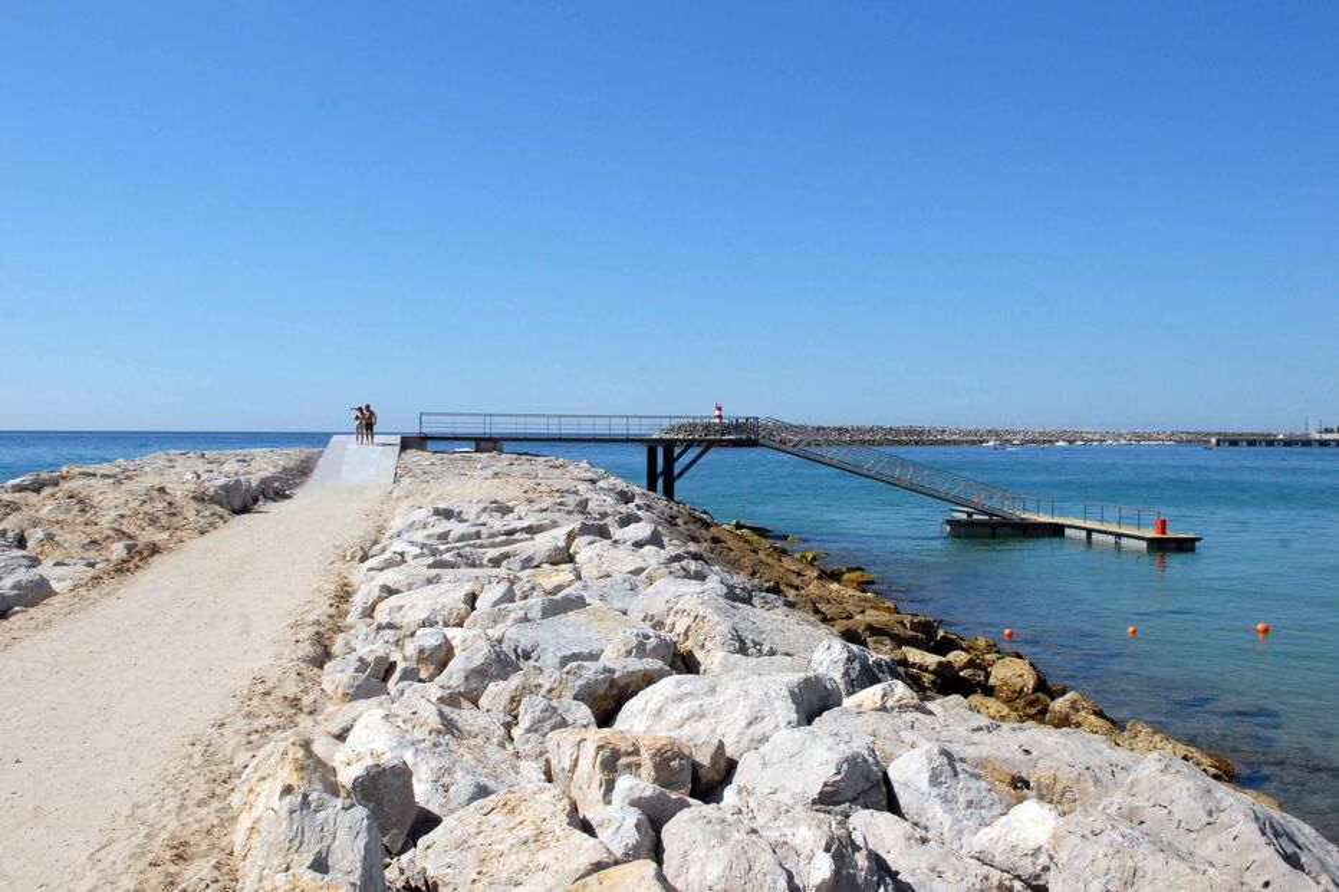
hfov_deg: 61.9
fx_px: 1116
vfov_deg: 43.6
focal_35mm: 30
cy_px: 446
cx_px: 670
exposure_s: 1/640
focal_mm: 20
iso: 400
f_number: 13
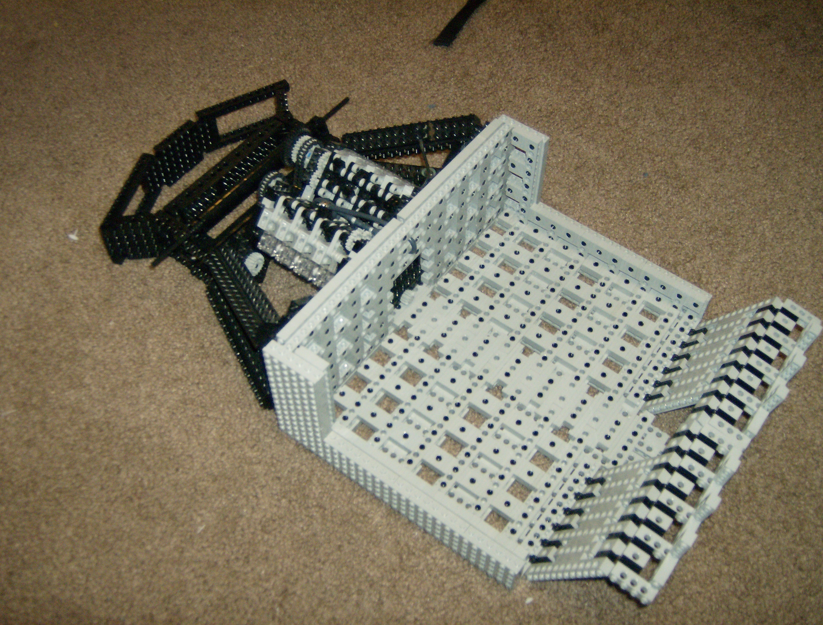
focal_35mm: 38
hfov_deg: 48.8
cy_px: 312
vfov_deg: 38.0
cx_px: 412
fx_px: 908
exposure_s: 1/66.6
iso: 200
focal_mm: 6.4
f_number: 2.9
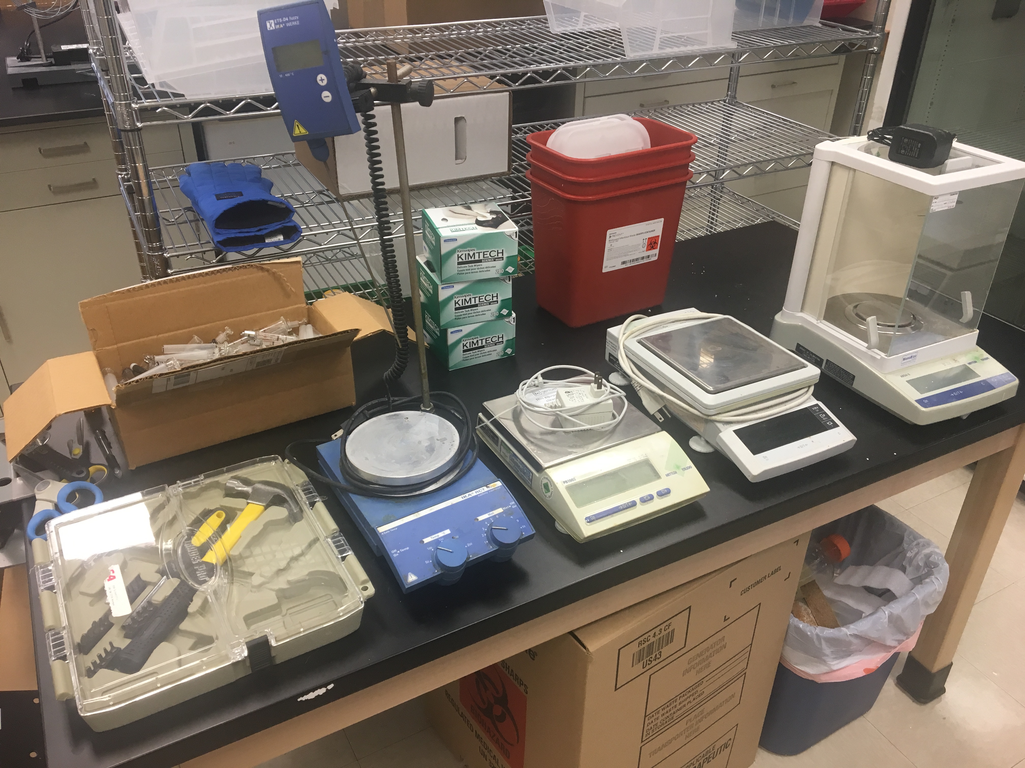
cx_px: 512
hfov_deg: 61.7
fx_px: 859
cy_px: 384
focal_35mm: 29
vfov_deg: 48.2
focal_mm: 4.15
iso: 50
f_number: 2.2
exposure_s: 1/30
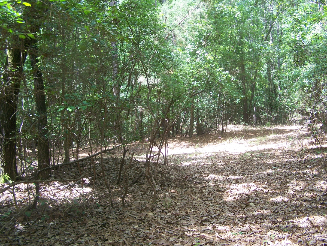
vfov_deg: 37.8
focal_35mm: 38
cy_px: 123
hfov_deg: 48.9
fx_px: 359
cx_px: 164
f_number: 2.8
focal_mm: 6.3
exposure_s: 1/60
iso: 80
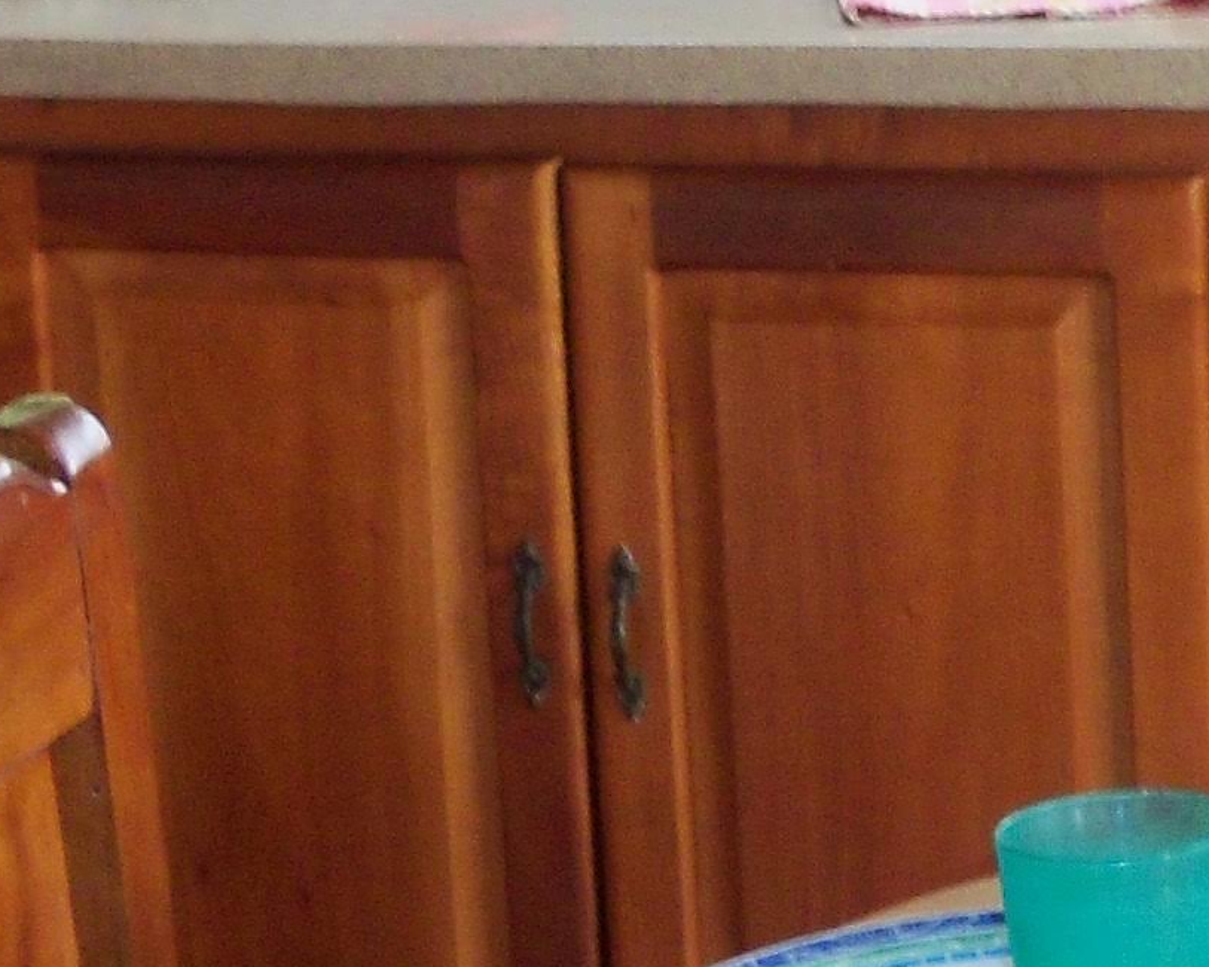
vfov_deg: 10.2
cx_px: 1503
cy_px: -229
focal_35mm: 149
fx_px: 5330
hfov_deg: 12.6
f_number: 2.9
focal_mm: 5.7
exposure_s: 1/30
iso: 160
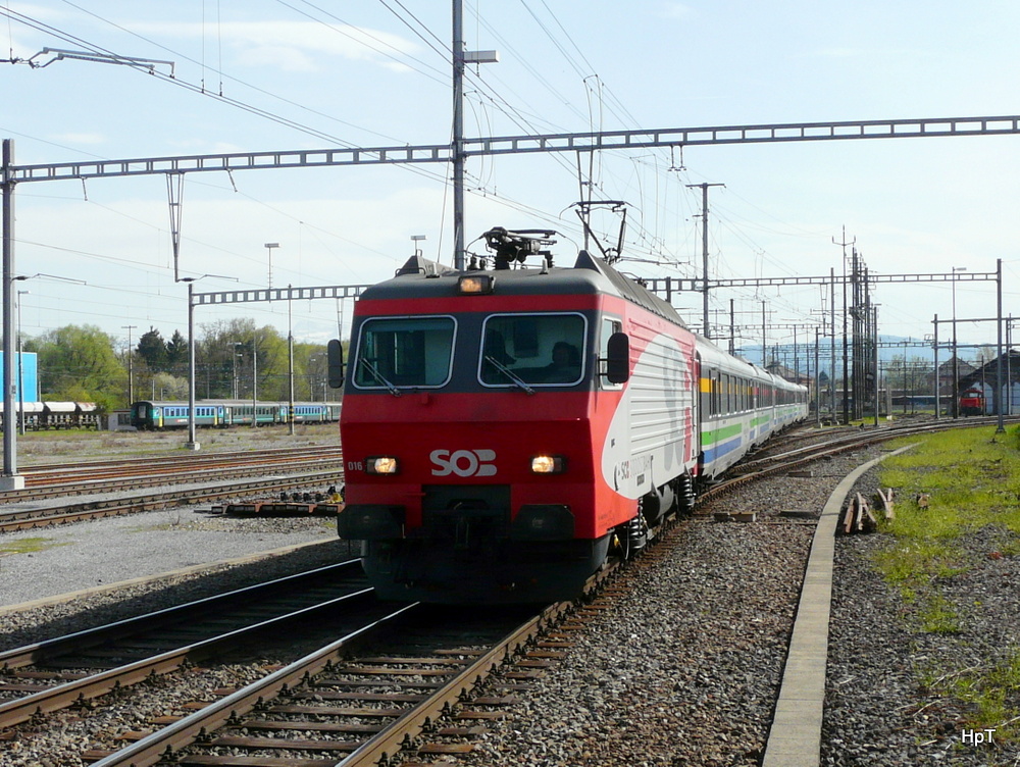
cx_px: 510
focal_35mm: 36
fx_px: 1062
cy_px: 384
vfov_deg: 39.7
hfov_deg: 51.3
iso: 100
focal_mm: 5.9
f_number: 5.6
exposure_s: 1/400
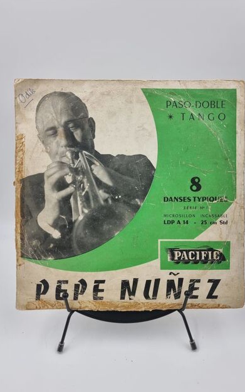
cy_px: 199
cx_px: 126
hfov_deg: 47.6
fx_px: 278
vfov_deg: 70.4
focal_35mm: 26
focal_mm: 6.7
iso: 50
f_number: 1.8
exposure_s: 1/87
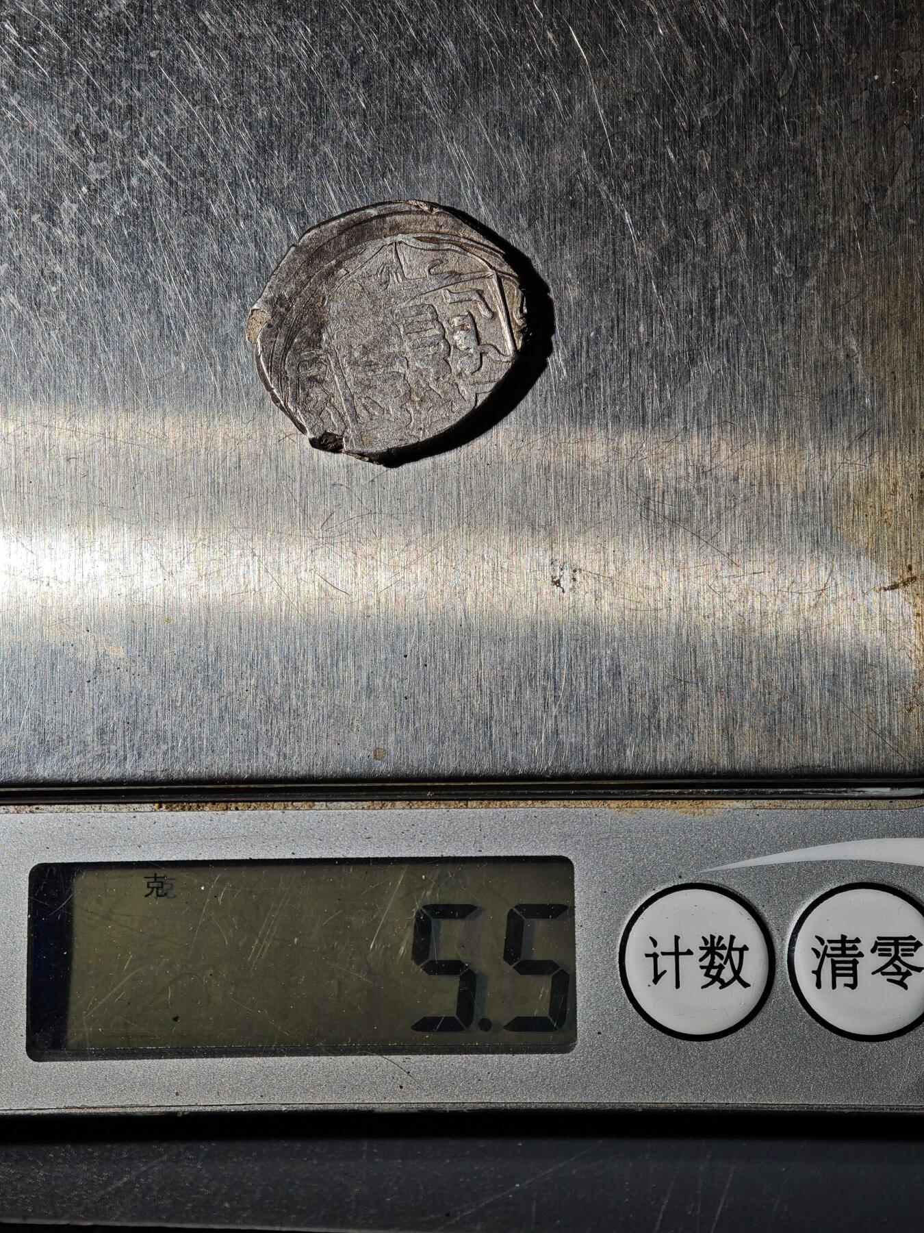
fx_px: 2491
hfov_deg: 21.0
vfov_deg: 27.8
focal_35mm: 70
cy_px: 616
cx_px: 462
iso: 50
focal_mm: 9
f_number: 2
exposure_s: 1/161
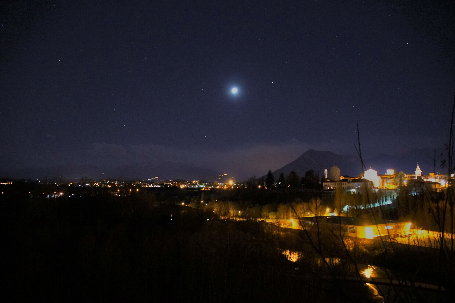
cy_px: 152
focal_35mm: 27
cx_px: 228
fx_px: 341
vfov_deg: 47.9
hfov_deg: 67.4
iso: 1250
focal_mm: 18
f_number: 3.5
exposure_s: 2
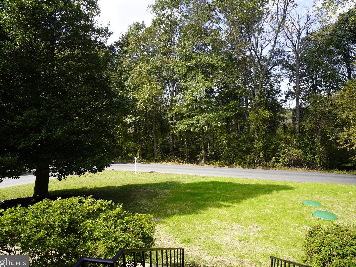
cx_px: 190
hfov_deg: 81.6
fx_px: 206
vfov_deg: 66.0
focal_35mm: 20
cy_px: 133
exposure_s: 1/90
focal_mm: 18
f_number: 5.6
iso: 100
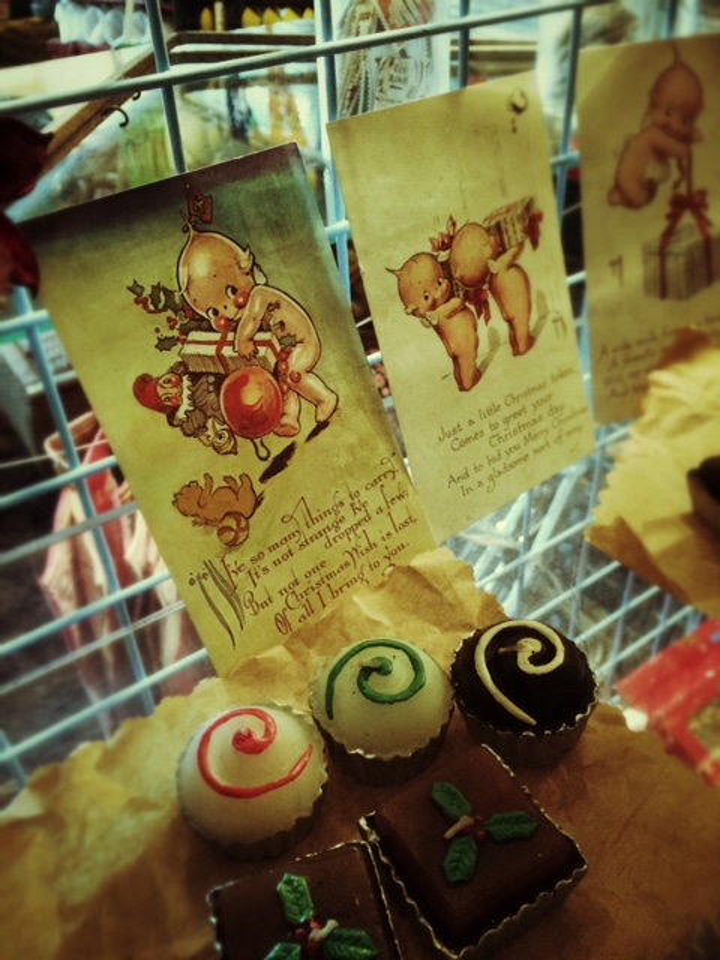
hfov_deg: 48.2
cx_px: 360
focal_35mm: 29
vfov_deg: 61.7
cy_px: 480
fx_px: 804
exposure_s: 1/15
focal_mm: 4.15
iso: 250
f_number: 2.2
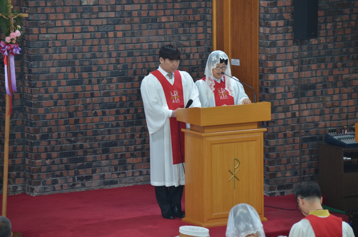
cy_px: 118
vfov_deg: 6.8
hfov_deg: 10.2
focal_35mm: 202
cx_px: 179
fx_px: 2009
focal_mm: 135
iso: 800
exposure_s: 1/60
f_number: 4.8
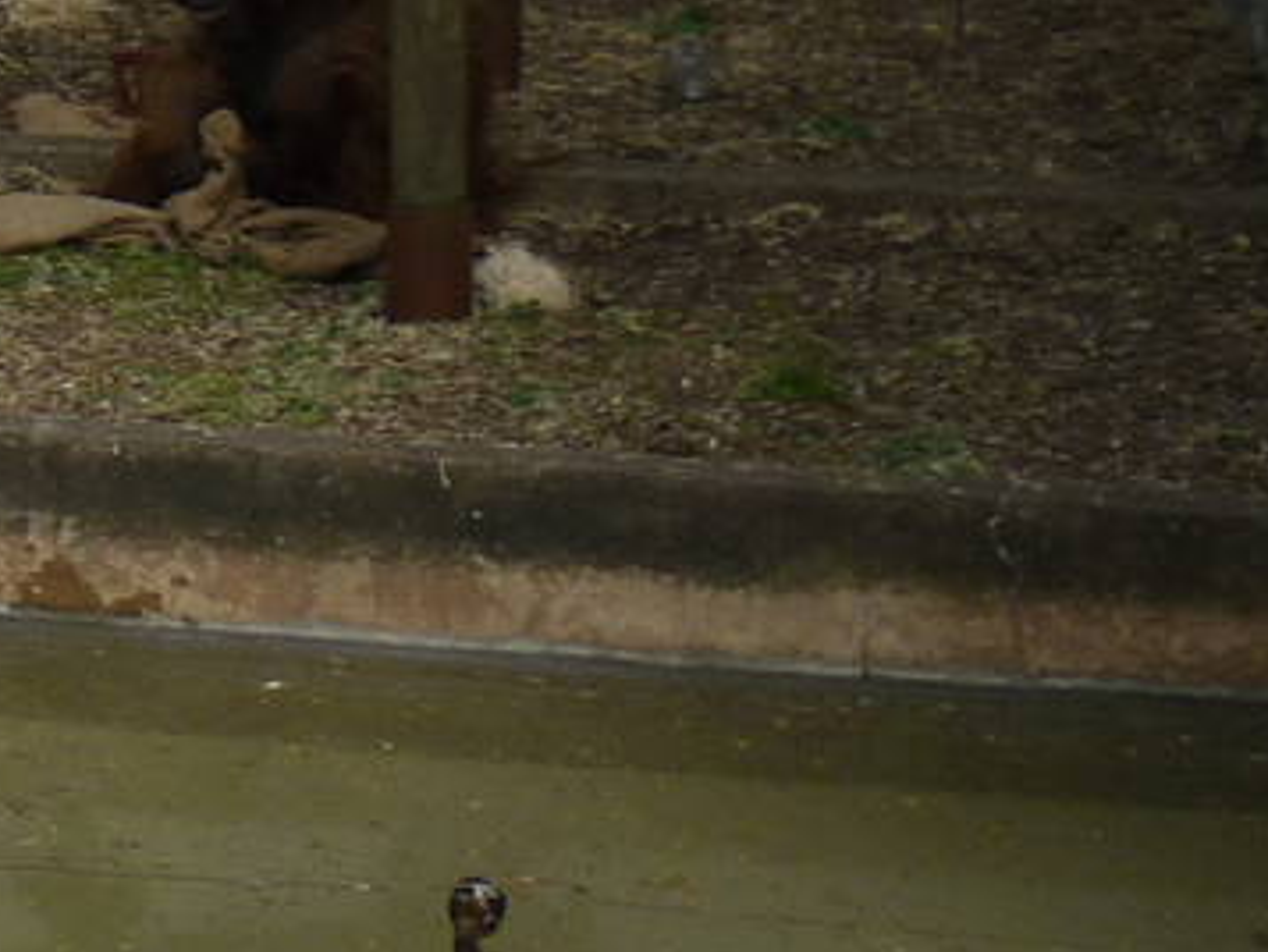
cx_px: -852
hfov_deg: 12.4
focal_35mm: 148
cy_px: -856
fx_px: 5423
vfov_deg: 9.5
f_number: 2.8
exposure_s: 1/640
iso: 80
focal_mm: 5.5
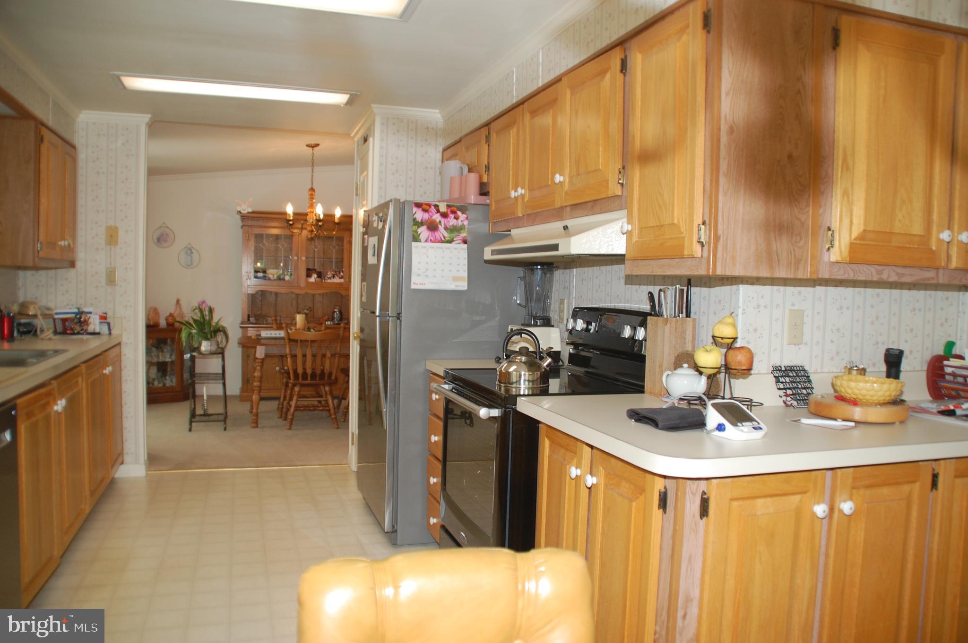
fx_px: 725
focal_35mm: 27
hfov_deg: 67.4
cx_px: 484
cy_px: 322
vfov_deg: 47.8
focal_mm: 18
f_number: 4
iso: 400
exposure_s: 1/60
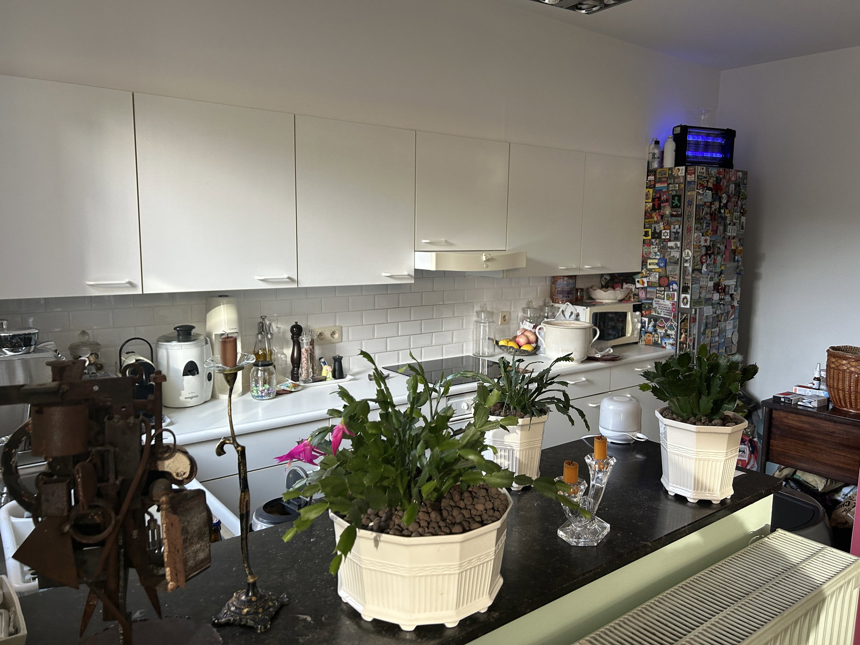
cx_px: 430
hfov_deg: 67.3
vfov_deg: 53.1
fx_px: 646
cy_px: 322
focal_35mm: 26
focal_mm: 5.7
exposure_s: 1/121
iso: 100
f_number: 1.5
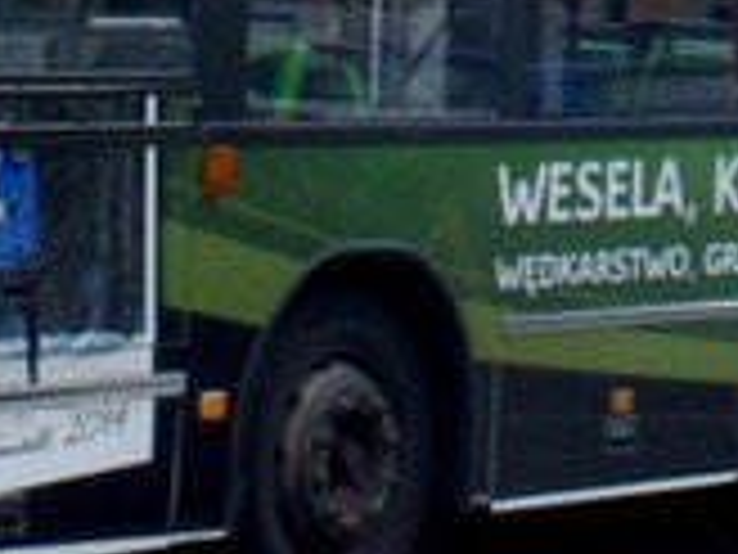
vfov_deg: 5.6
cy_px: -444
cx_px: 644
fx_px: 5607
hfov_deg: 7.5
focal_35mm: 263
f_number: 4.2
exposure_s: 1/50
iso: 80
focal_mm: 8.69
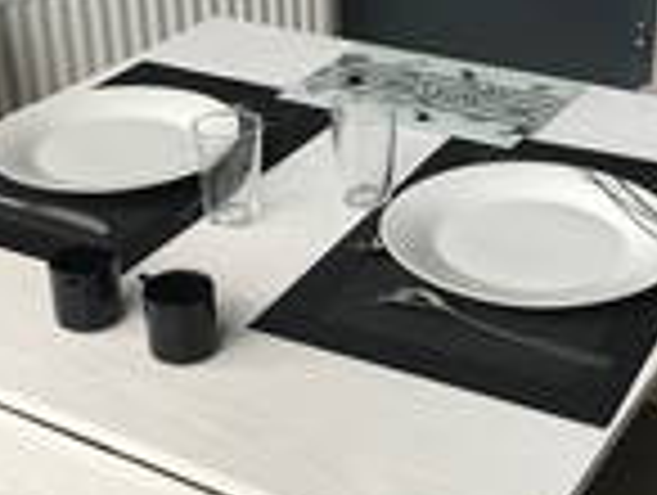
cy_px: 198
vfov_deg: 21.3
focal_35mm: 69
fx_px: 1312
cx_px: 324
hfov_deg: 28.1
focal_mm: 3.99
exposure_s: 1/33
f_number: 1.8
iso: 32
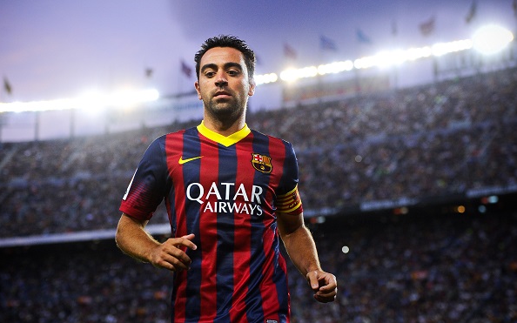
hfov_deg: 28.6
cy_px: 160
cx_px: 260
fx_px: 1014
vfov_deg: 18.1
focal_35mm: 72
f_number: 3.5
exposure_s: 1/1250
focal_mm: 70
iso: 1600
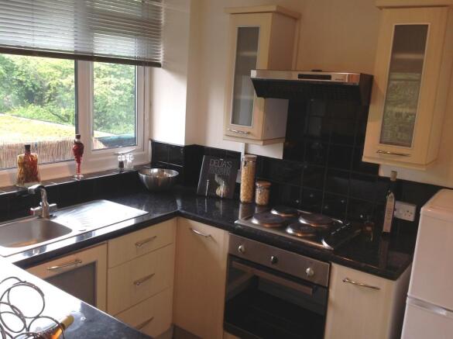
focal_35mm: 35
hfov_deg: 52.7
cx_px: 226
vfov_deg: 40.6
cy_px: 170
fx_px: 457
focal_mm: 4.28
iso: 80
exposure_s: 1/24
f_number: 2.4
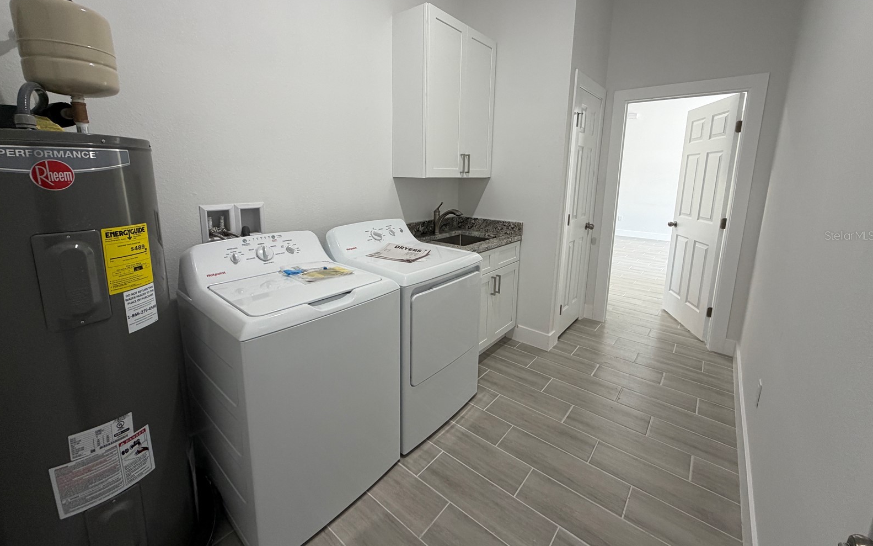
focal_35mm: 15
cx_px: 436
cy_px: 235
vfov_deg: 74.4
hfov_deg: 101.5
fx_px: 357
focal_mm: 2.22
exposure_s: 1/60
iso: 200
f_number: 2.2
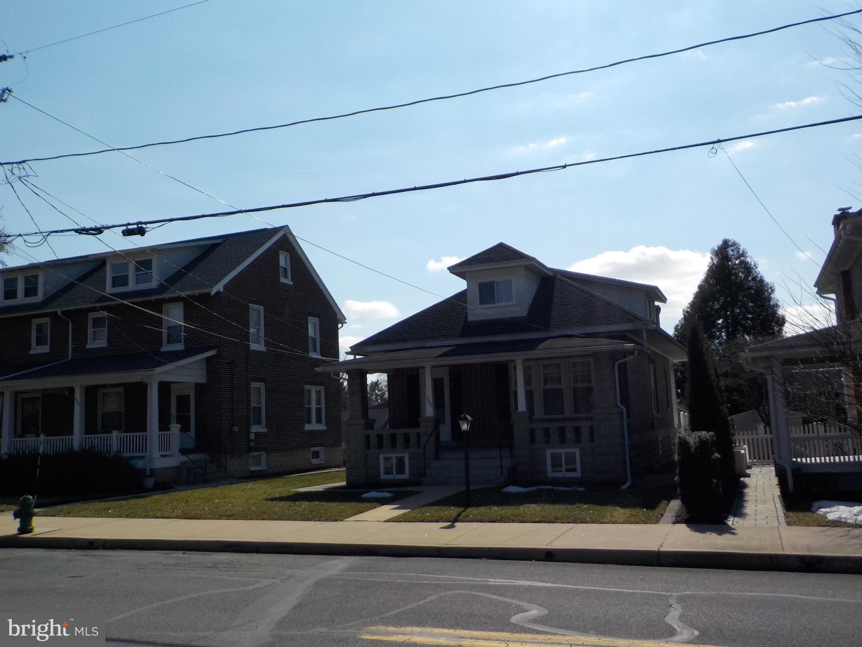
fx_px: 747
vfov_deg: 46.8
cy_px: 324
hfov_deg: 60.0
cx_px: 431
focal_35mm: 30
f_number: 6.6
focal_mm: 4.1
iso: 125
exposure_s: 1/800
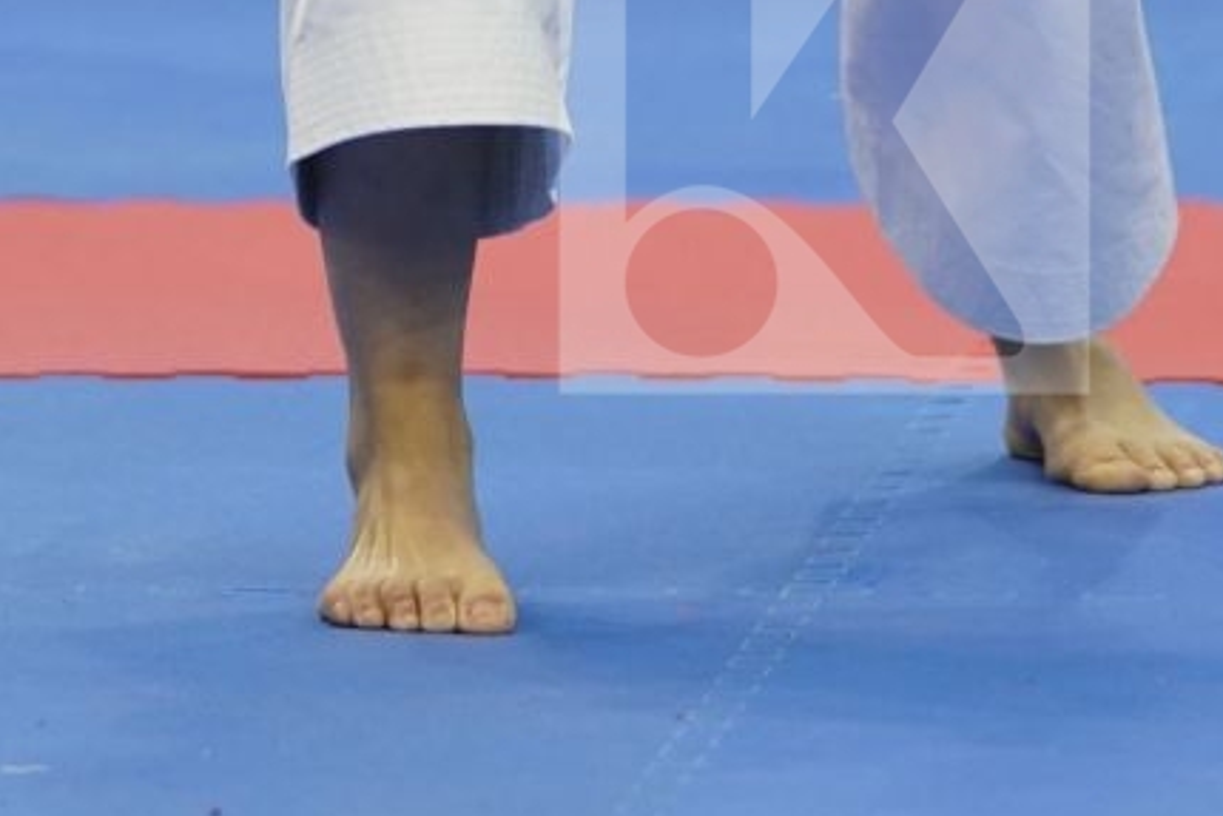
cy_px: -876
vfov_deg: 2.3
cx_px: 825
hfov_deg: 3.4
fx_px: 20491
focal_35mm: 603
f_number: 2.8
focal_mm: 144
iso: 1250
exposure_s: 1/500
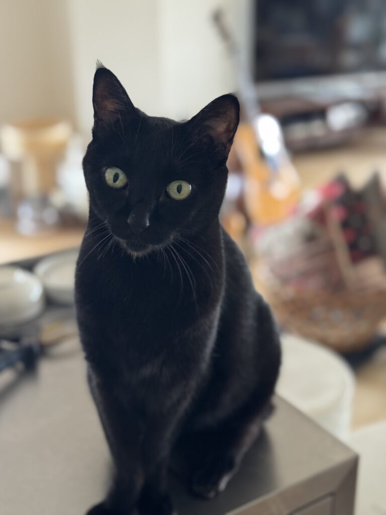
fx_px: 714
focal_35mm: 48
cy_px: 258
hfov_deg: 30.3
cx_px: 193
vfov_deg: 39.7
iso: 250
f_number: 1.78
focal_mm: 6.76
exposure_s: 1/44
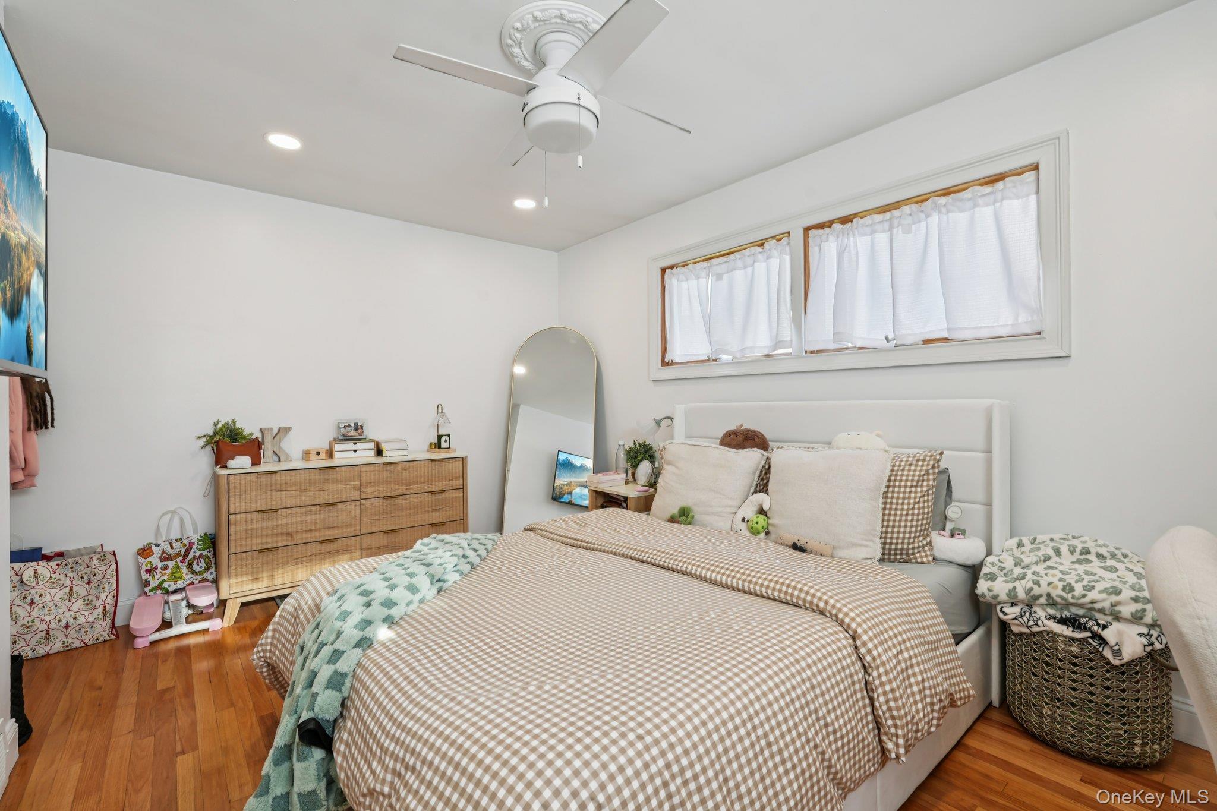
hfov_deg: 96.7
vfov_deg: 73.7
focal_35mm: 16
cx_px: 608
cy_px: 406
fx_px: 541
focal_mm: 16
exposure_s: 1/30
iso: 250
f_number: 8
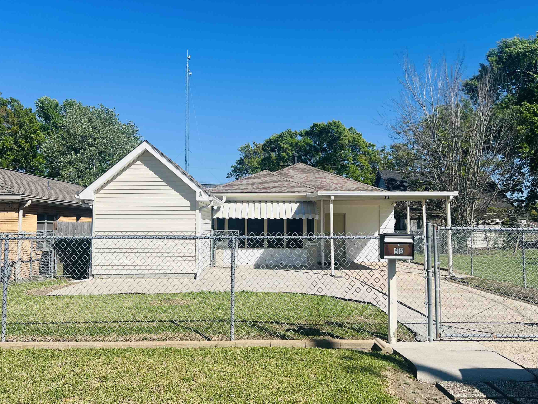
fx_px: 482
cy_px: 203
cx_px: 273
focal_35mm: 31
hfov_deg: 58.4
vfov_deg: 45.4
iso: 50
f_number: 1.5
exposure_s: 1/5882
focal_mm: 5.7
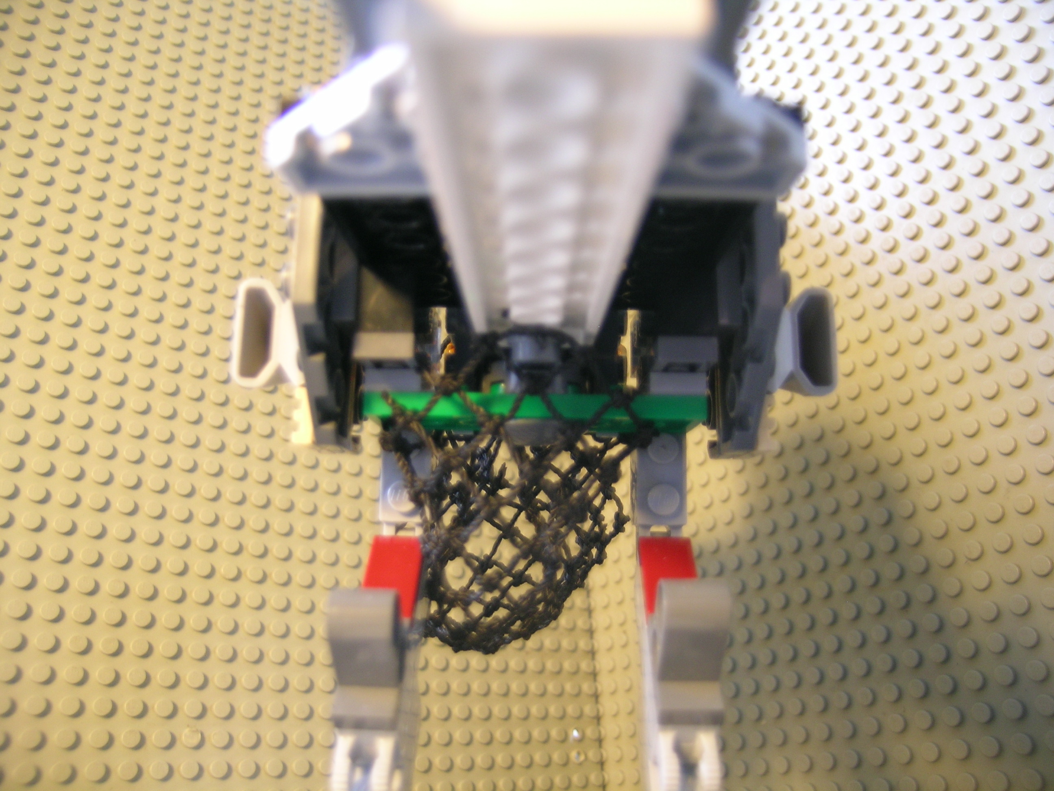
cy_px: 396
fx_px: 853
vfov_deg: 49.7
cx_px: 527
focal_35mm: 28
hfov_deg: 63.4
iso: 63
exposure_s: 1/3.6
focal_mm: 5.8
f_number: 2.8
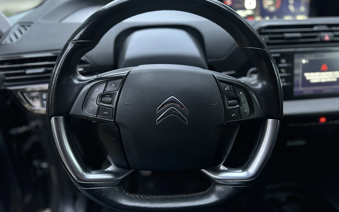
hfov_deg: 70.4
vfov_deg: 47.6
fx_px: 240
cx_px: 173
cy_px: 103
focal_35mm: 26
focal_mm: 6.86
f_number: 1.78
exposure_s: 1/60
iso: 640
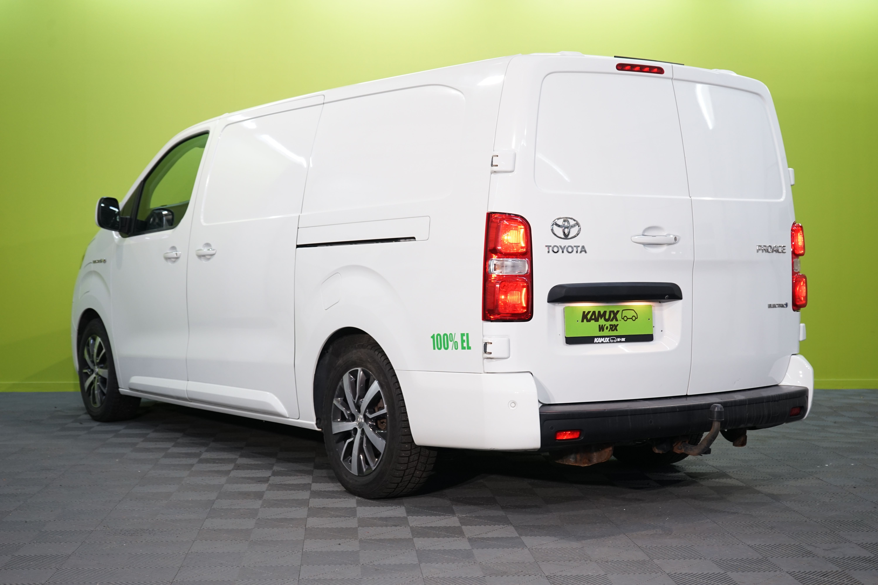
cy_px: 292
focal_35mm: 49
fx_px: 1195
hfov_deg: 40.3
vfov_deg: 27.5
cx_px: 439
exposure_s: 1/30
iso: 800
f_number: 6.3
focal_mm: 49
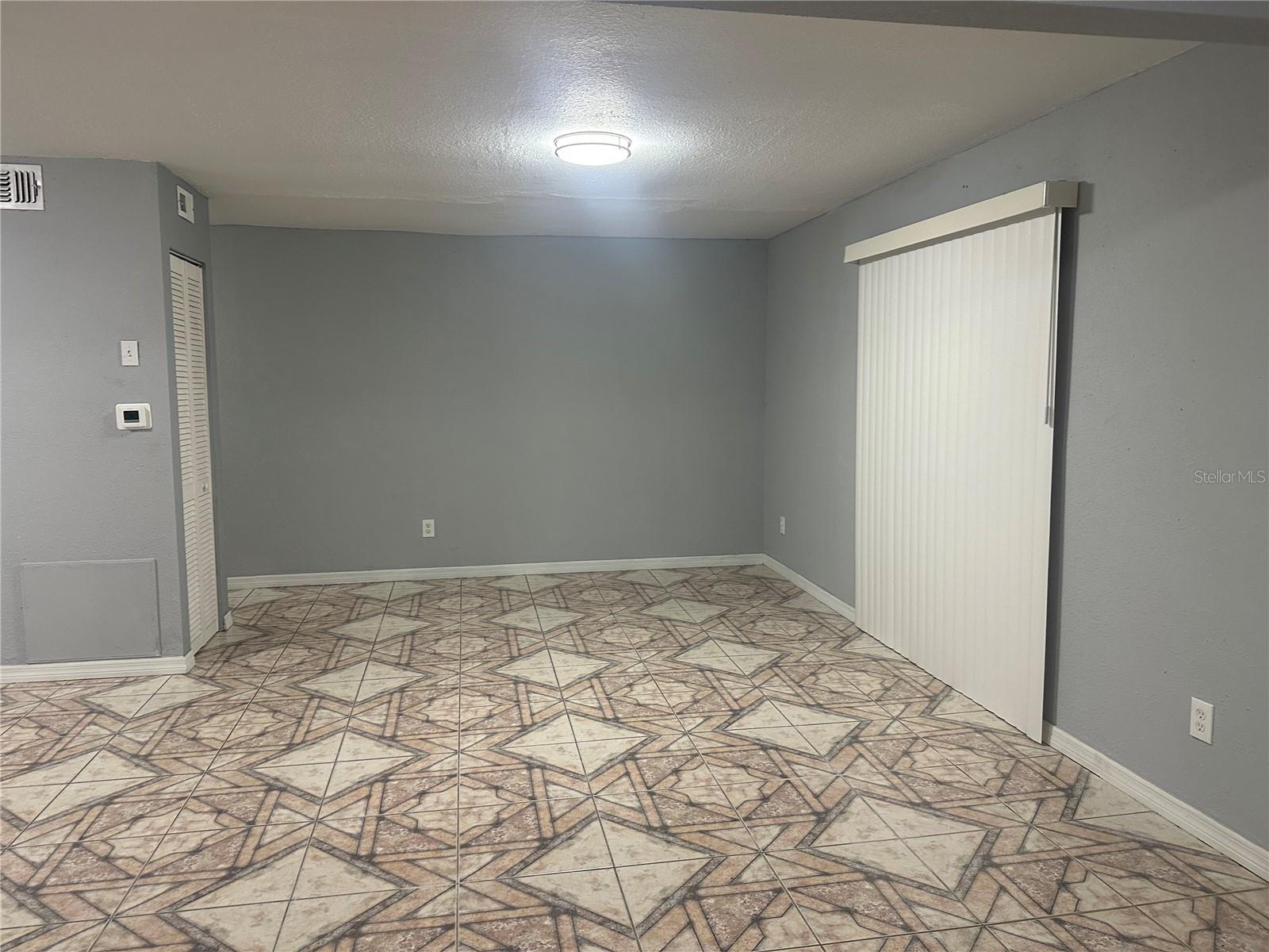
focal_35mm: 24
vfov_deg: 56.8
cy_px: 476
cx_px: 634
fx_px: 880
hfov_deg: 71.6
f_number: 1.78
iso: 250
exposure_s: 1/60
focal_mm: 6.86
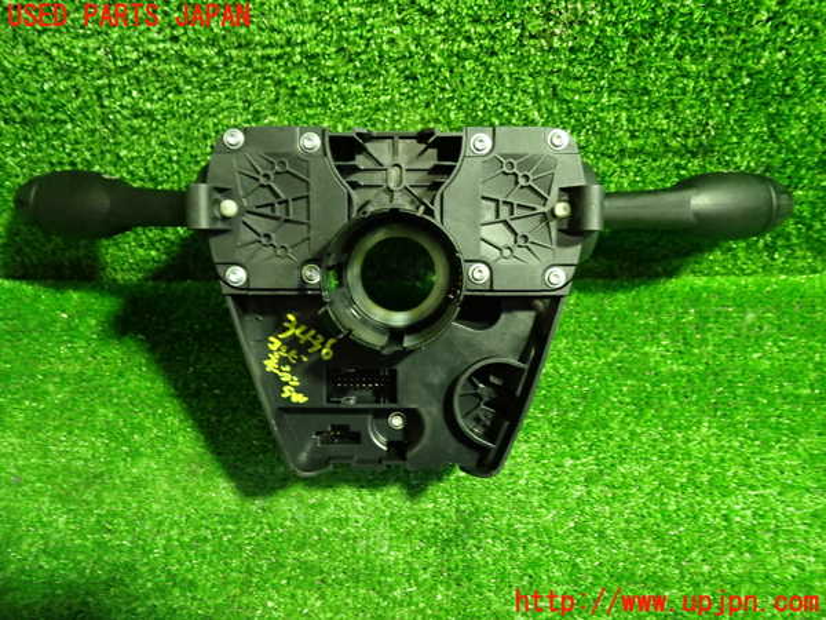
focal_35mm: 30
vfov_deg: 46.8
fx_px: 716
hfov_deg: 60.0
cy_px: 310
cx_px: 413
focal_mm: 5.4
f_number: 2.3
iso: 640
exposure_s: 1/30
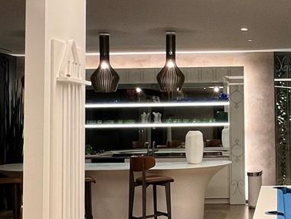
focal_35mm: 55
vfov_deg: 26.6
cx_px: 269
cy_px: 97
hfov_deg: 32.9
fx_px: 463
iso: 100
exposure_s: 1/68
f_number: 1.8
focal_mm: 1.57
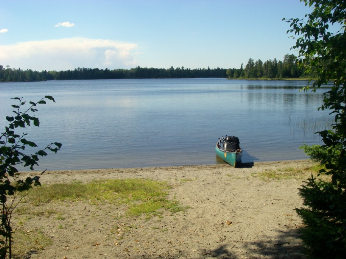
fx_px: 380
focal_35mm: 38
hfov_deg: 49.0
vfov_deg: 37.7
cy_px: 130
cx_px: 173
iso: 64
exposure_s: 1/200
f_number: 6.6
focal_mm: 6.3
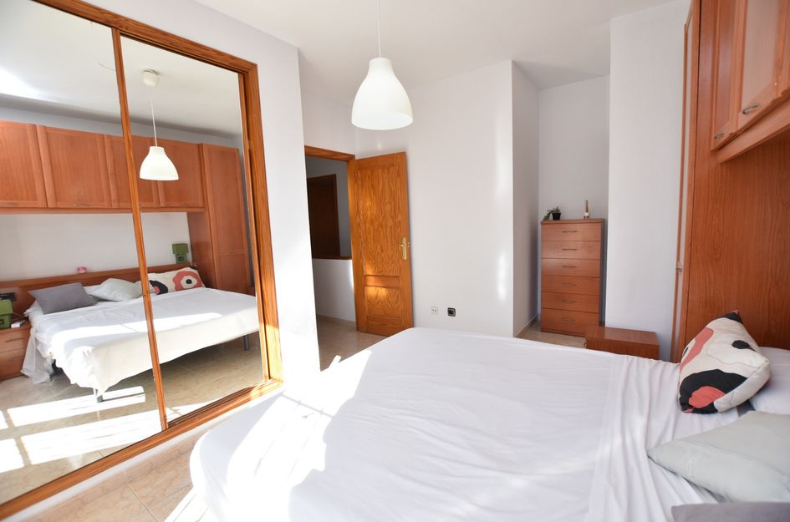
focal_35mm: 15
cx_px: 395
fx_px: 328
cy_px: 261
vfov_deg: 77.0
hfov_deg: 100.5
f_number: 4.5
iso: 200
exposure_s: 1/200
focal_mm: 10
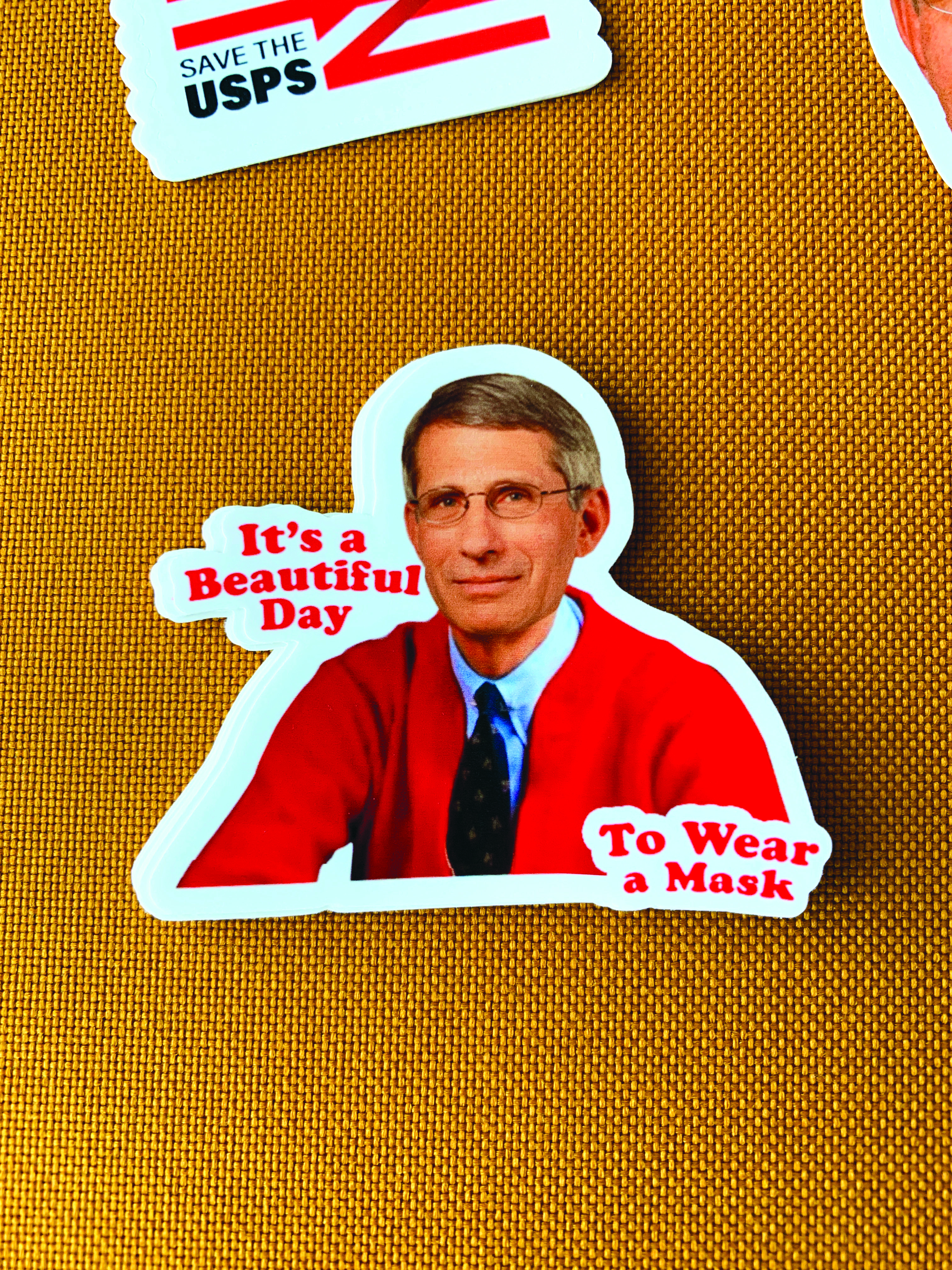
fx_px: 953
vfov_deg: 67.3
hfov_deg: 53.1
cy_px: 635
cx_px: 476
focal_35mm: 26
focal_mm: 4.25
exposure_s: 1/71
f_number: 1.8
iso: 100
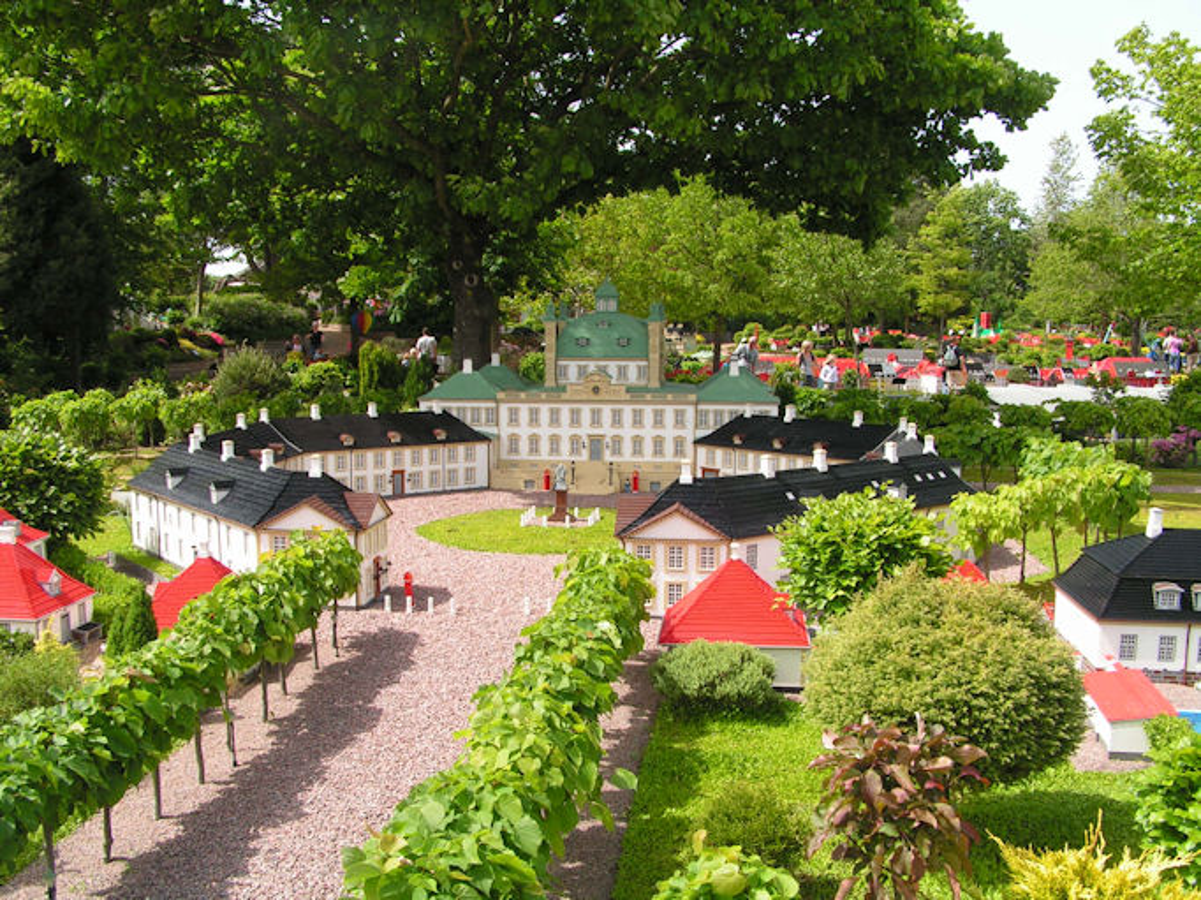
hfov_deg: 49.0
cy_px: 450
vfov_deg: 37.7
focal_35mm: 38
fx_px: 1318
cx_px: 600
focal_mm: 6.3
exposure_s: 1/125
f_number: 5.6
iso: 50
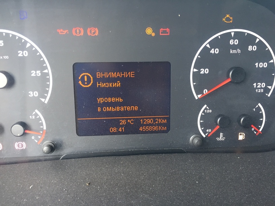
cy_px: 103
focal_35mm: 29
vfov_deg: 48.2
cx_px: 138
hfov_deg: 61.7
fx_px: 230
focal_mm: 4.15
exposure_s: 1/33
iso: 64
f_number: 2.2
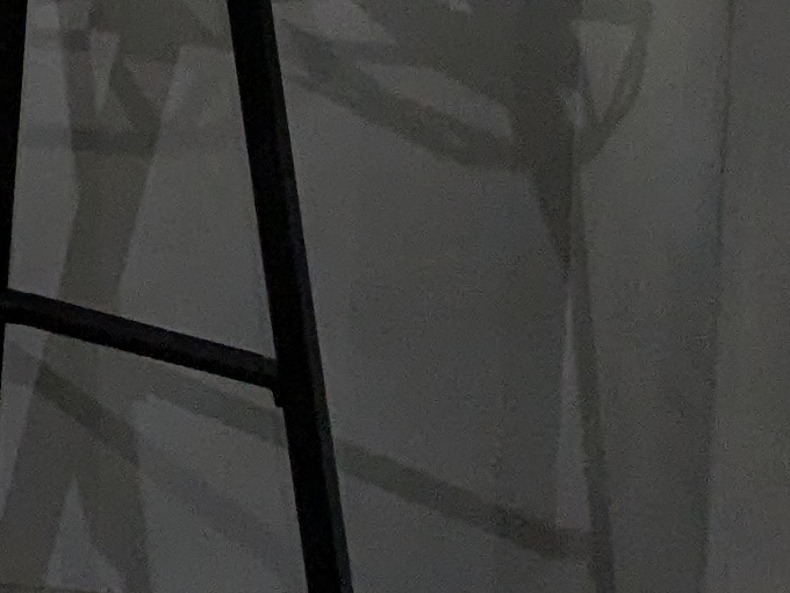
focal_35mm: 160
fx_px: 3651
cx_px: -1307
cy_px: -792
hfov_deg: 10.2
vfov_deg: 8.5
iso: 85
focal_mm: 4.38
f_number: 1.73
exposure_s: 1/585
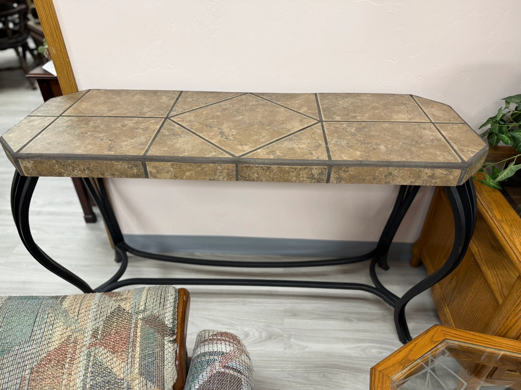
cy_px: 195
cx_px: 260
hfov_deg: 71.6
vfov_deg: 56.8
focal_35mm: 24
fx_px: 361
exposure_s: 1/60
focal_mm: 6.76
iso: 125
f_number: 1.78
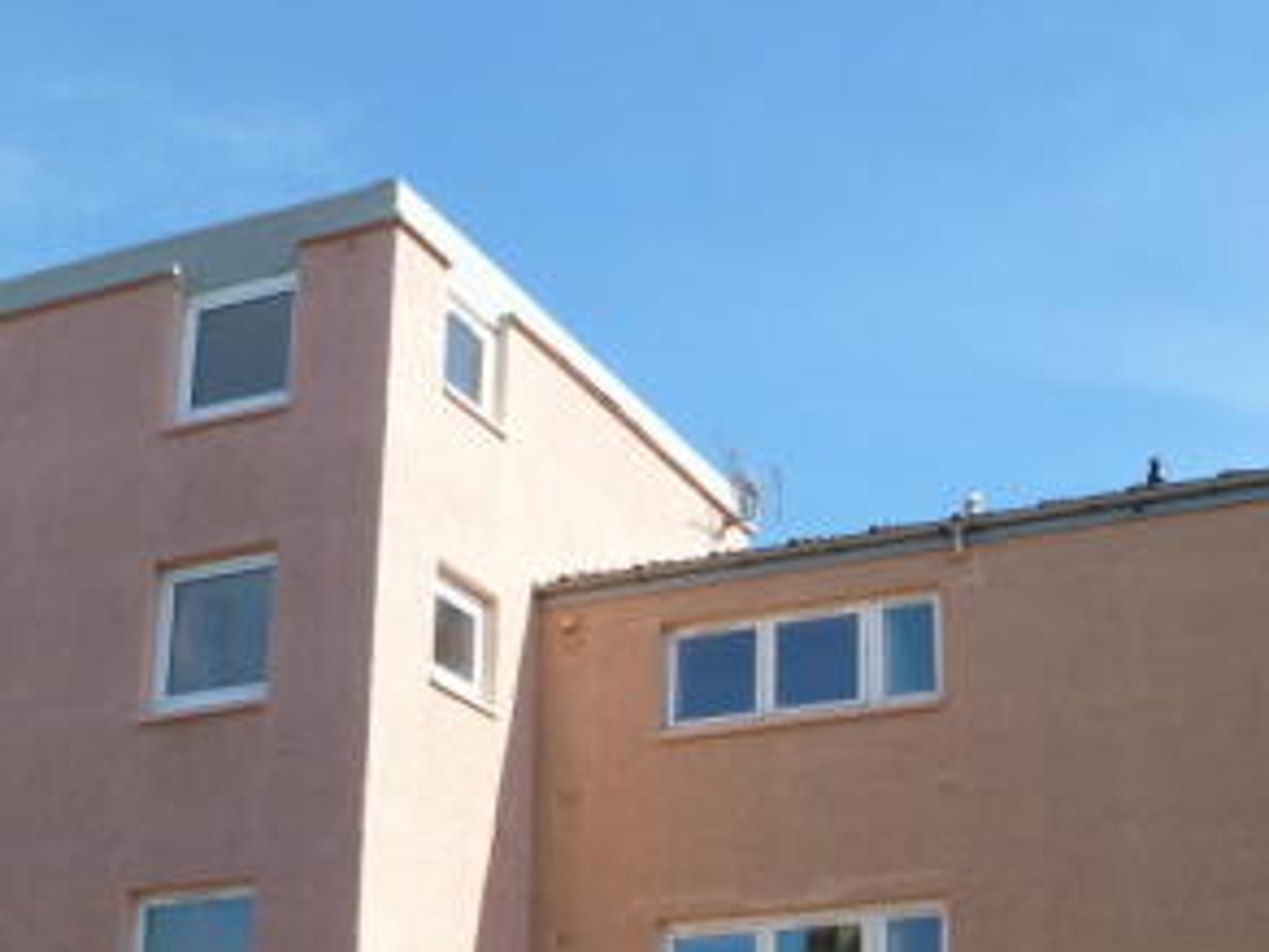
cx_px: 780
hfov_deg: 34.2
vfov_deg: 25.6
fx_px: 2053
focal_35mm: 56
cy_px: 772
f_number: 3.3
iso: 80
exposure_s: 1/400
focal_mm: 5
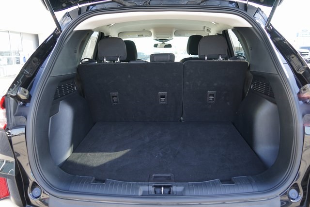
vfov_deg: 46.4
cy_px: 104
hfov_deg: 65.5
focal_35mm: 28
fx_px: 241
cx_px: 155
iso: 160
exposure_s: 1/60
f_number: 4
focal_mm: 28
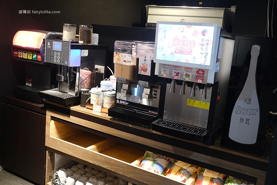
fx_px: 269
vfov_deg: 37.8
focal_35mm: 35
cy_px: 92
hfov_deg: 54.5
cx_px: 138
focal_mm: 23
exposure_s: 1/42
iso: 2000
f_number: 3.6
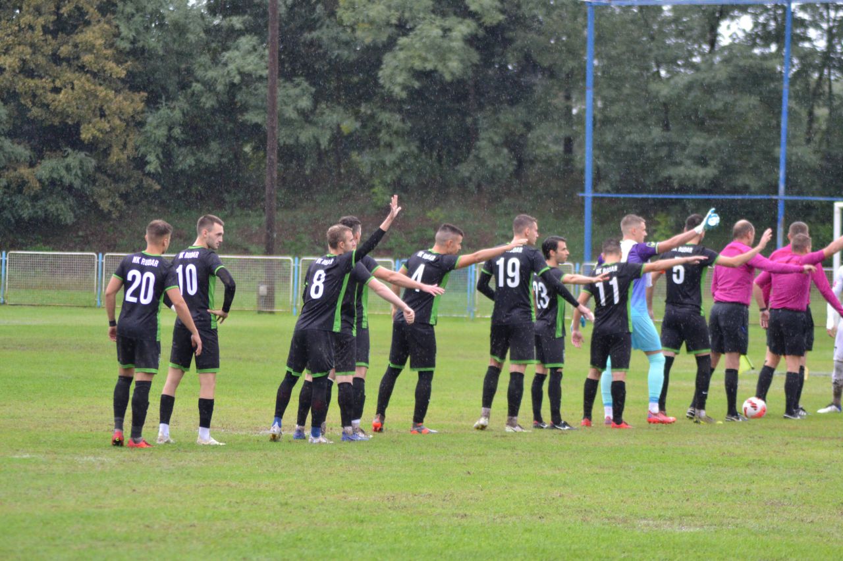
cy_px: 280
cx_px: 422
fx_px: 5268
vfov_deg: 6.1
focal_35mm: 225
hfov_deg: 9.1
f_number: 4.2
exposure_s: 1/500
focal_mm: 150
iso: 1600
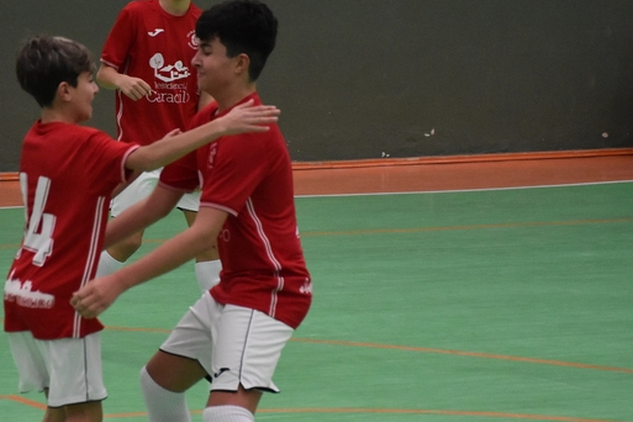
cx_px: 180
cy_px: 276
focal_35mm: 263
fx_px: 4624
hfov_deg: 7.8
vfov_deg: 5.2
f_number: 5.6
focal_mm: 100
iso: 3200
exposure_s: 1/500
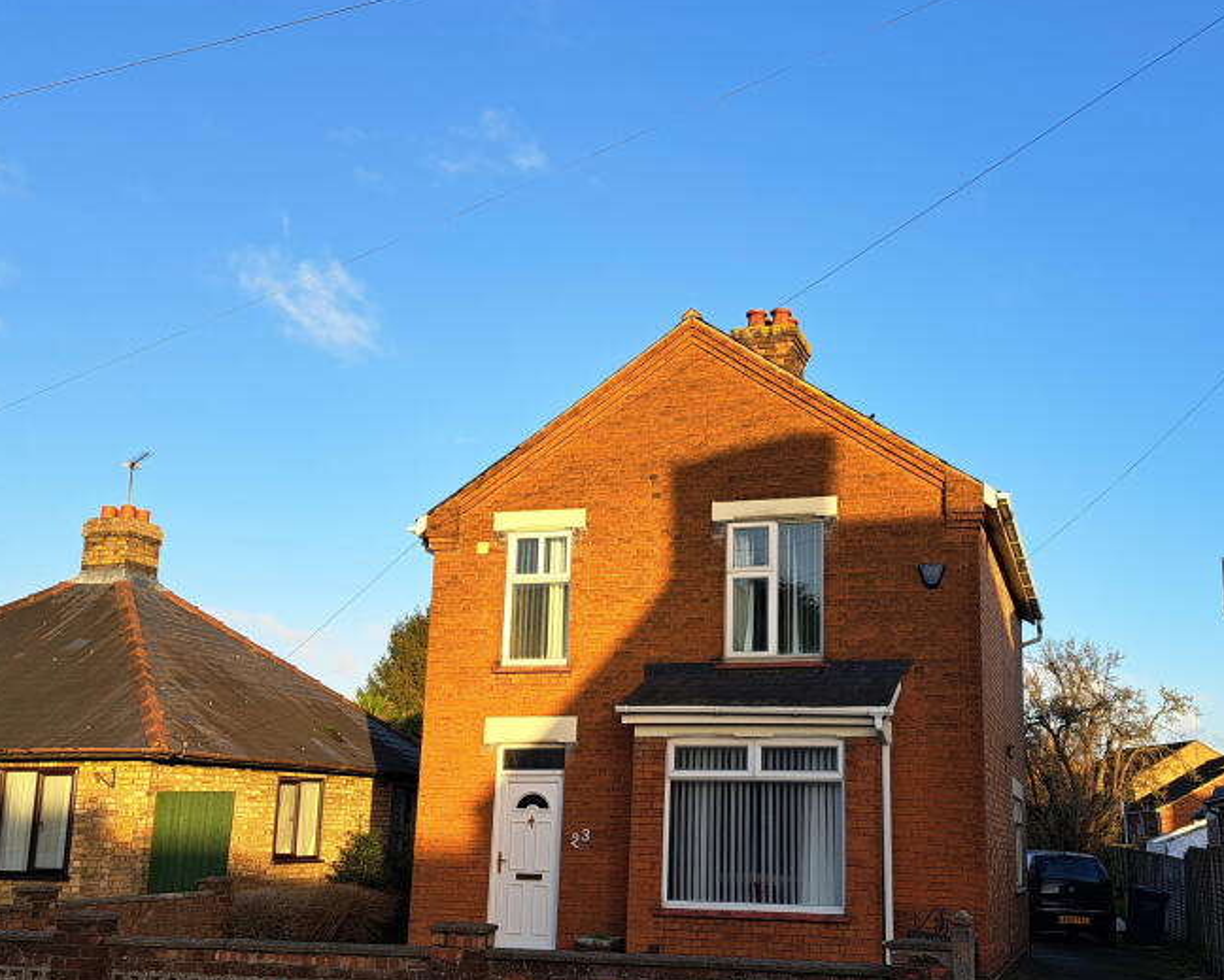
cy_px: 595
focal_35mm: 37
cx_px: 655
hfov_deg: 49.0
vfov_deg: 40.0
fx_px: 1341
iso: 50
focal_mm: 5.23
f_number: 1.8
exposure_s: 1/461
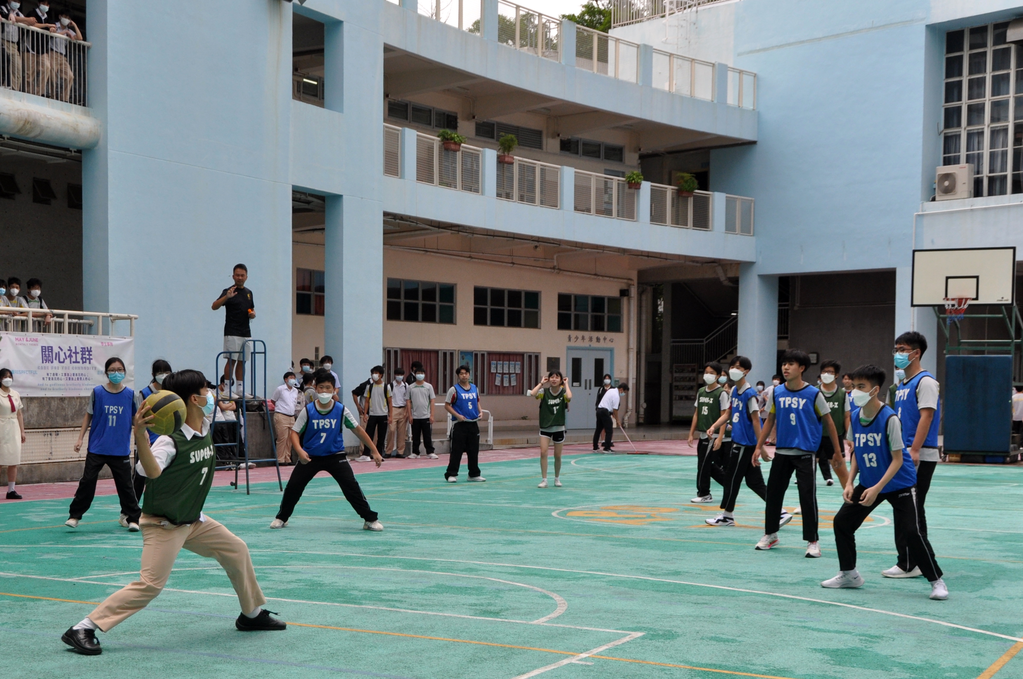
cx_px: 512
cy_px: 340
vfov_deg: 34.1
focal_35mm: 39
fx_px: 1107
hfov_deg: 49.6
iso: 400
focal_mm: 26
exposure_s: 1/1250
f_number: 5.6
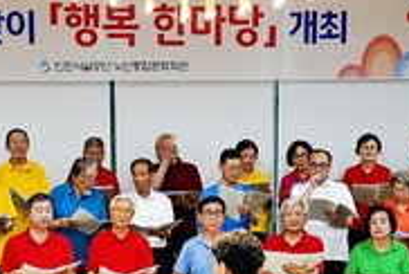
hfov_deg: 25.5
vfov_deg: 17.0
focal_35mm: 79
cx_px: 144
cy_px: 267
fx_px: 899
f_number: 2.4
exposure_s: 1/30
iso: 125
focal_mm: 8.8
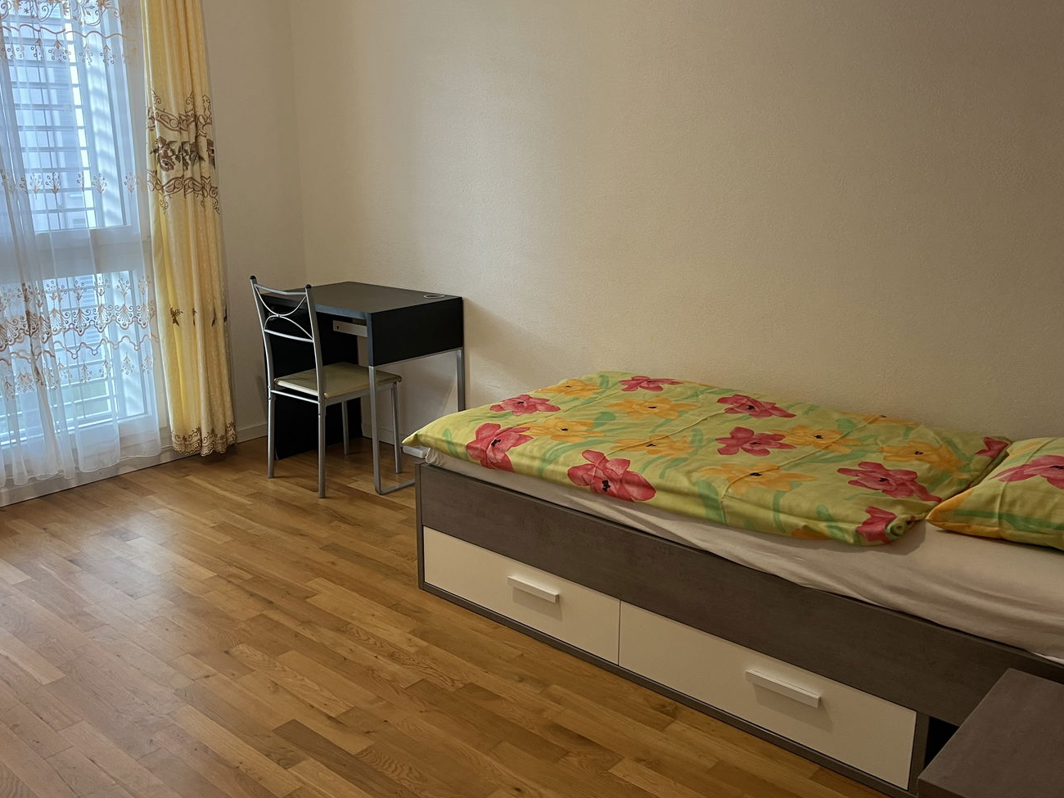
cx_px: 467
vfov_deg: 44.2
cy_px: 410
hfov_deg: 56.7
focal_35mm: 32
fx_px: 984
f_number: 1.6
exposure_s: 1/50
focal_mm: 5.1
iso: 125
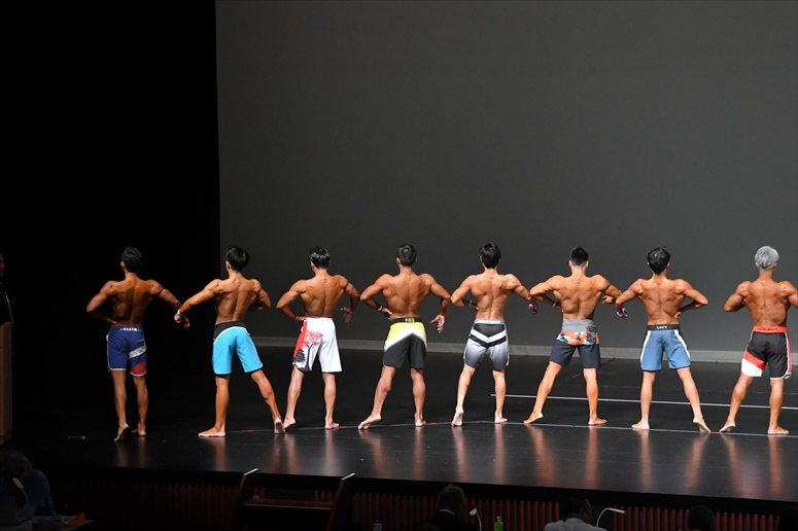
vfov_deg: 10.2
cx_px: 399
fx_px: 2991
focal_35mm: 135
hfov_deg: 15.2
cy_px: 266
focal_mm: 90
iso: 5000
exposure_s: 1/400
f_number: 5.6
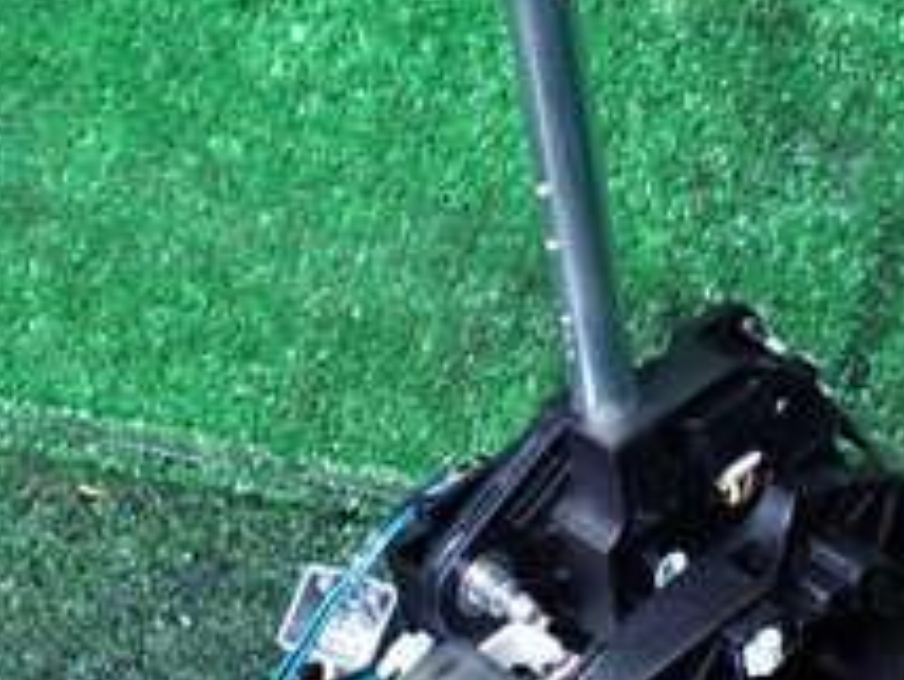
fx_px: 2196
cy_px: 456
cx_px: 524
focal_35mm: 84
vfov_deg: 17.6
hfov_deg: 23.2
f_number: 2.3
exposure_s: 1/25
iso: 800
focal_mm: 5.4
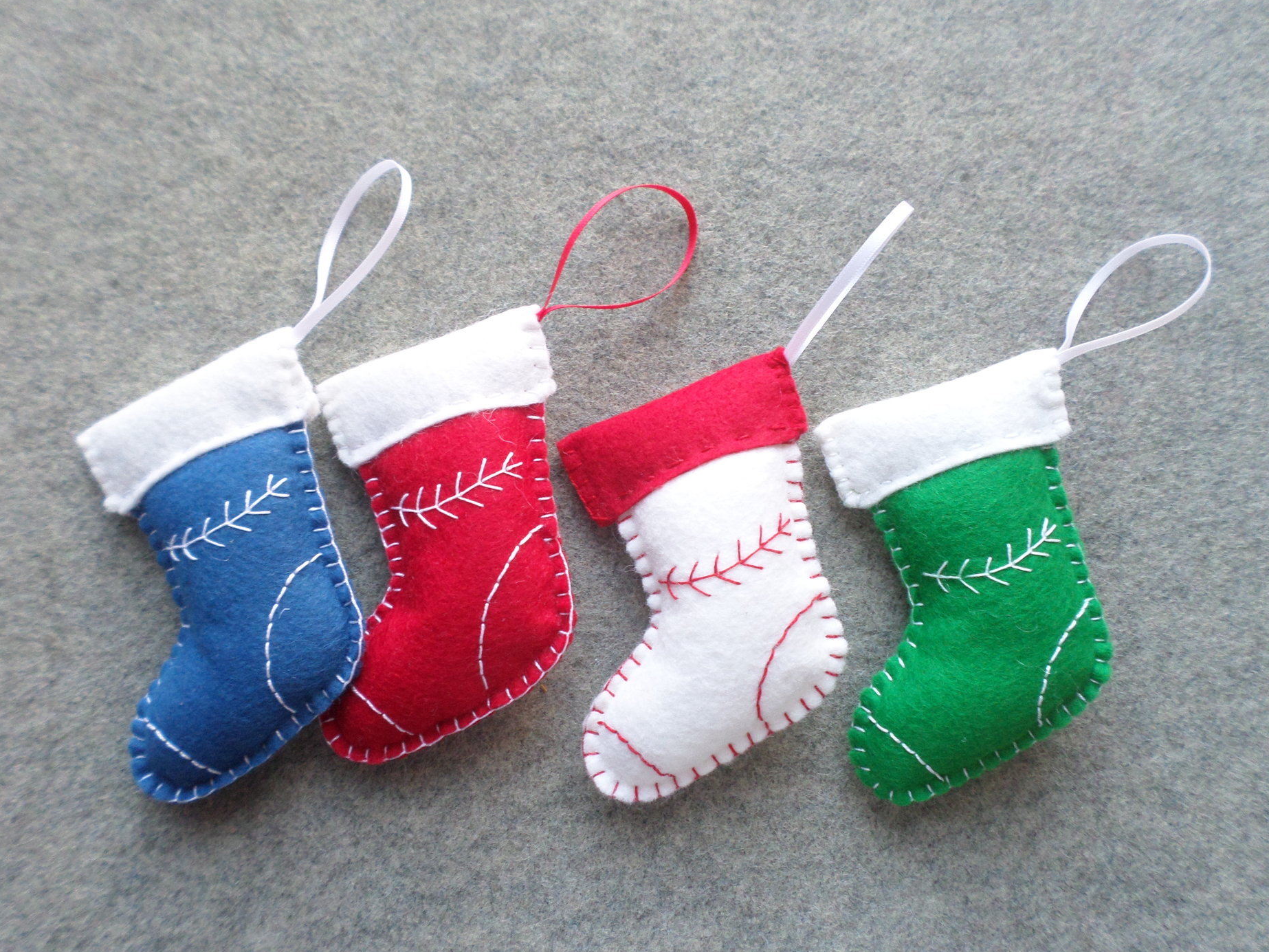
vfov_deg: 53.1
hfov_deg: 67.3
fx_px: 953
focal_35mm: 26
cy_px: 492
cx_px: 626
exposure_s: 1/30
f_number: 2.5
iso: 120
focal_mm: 4.5
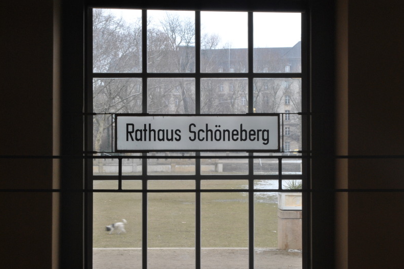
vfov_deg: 18.7
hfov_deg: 27.7
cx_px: 202
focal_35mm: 73
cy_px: 135
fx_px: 819
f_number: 29
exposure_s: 1/13
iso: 400
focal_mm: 48
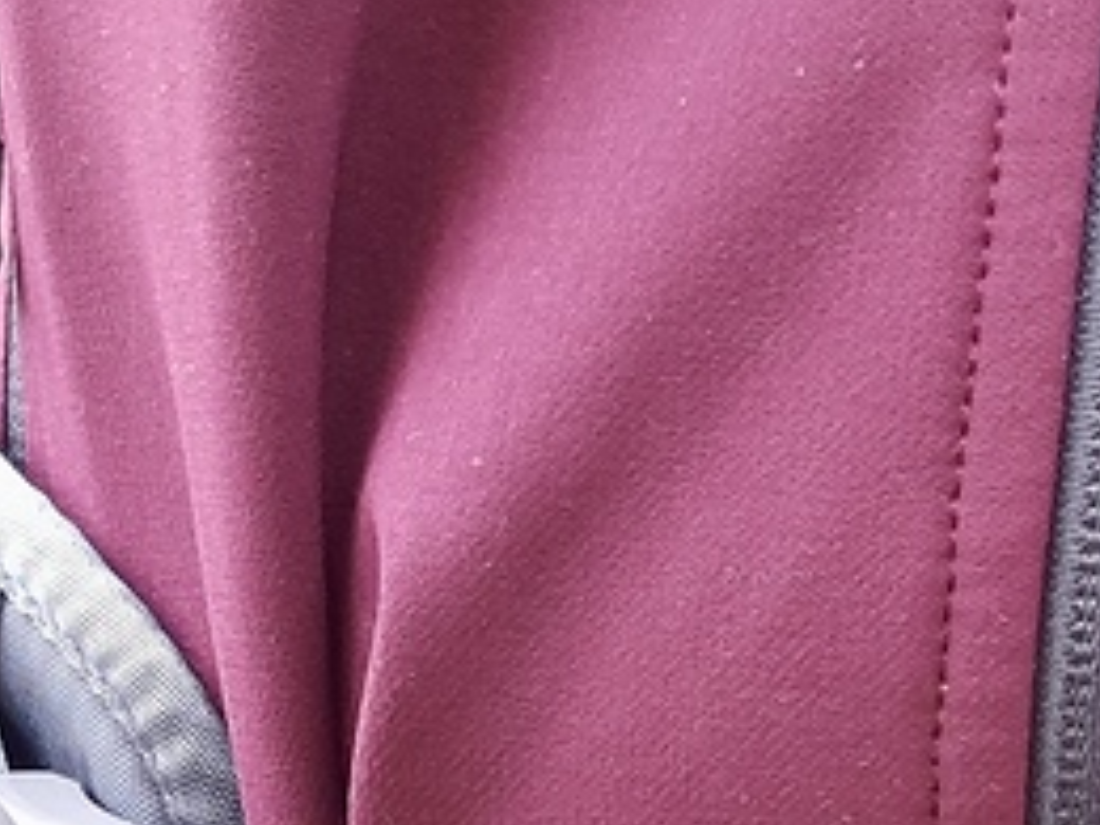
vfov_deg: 14.3
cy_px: 1290
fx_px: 3051
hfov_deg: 19.8
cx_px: 1117
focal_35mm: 96
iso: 320
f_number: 2
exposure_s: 1/33
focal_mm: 4.6
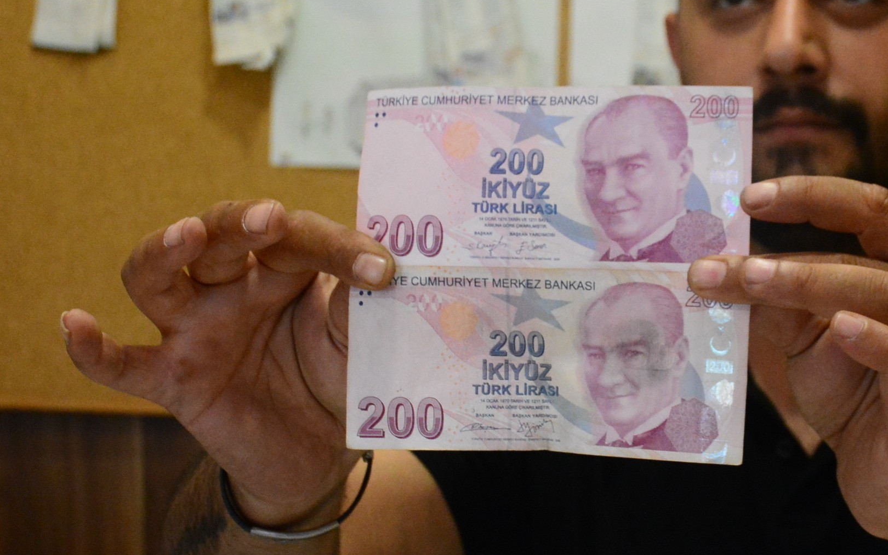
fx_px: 2735
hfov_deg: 18.4
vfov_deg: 11.6
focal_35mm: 113
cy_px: 252
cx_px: 618
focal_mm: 40
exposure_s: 1/160
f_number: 8
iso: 3200
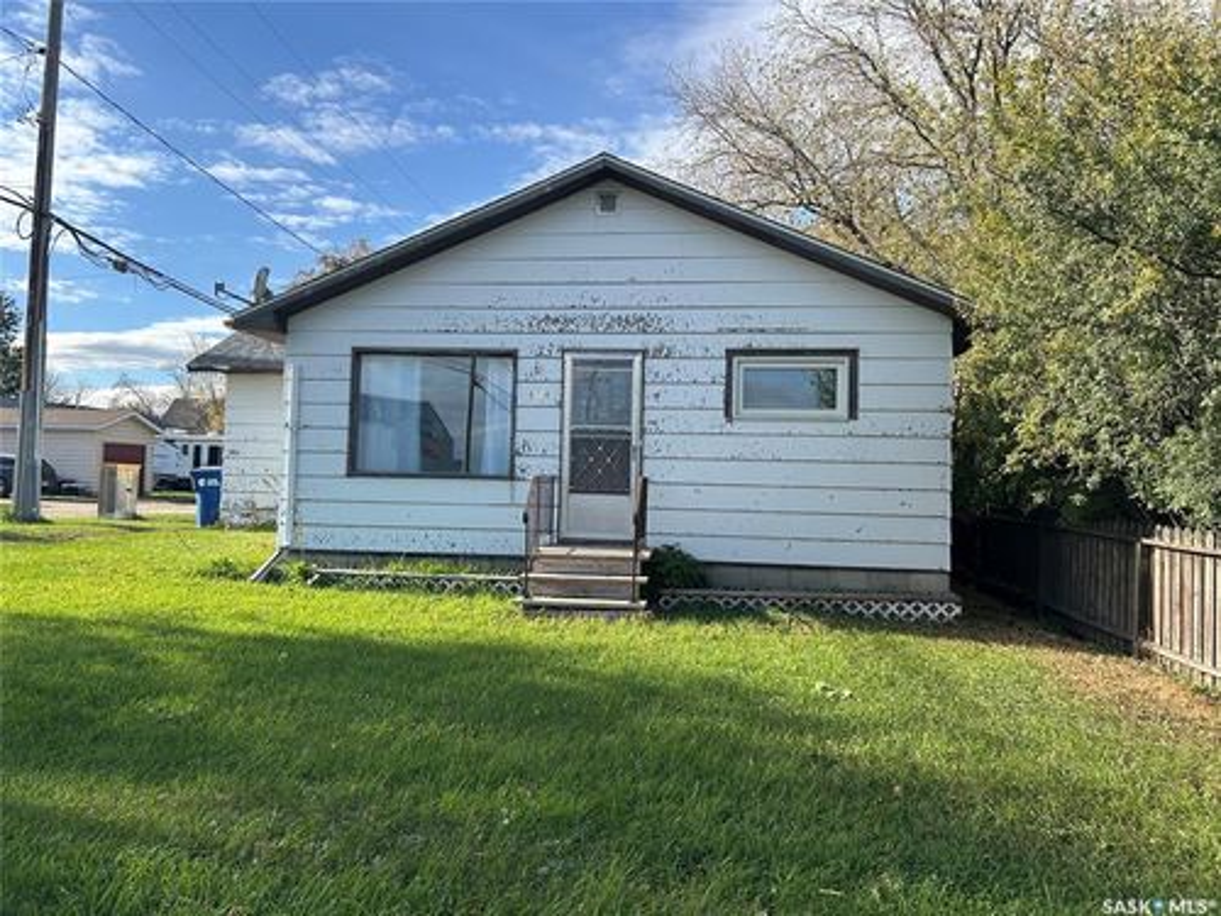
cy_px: 458
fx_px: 917
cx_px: 610
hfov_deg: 67.3
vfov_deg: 53.1
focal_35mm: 26
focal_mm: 5.7
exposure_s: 1/2208
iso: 50
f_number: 1.5
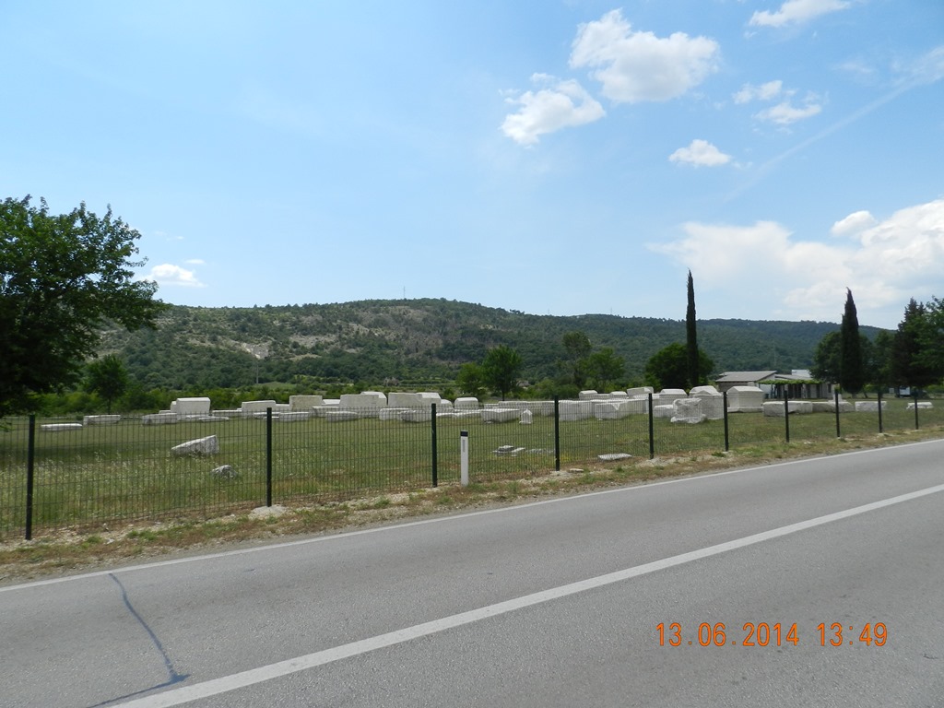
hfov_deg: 73.9
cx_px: 472
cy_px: 354
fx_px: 627
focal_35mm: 23
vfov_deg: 58.9
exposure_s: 1/800
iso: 160
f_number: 4.5
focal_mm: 4
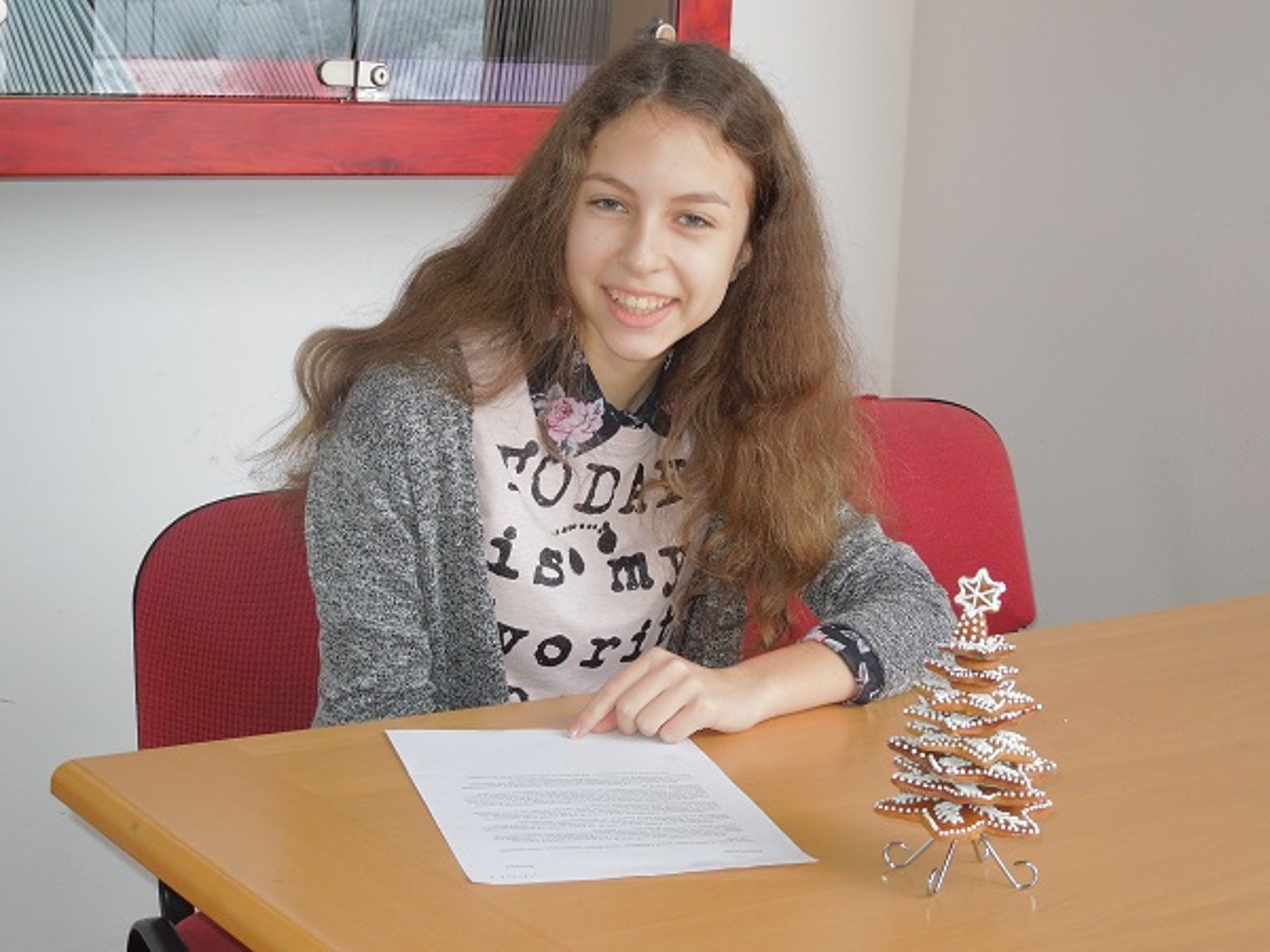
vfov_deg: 24.0
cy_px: 476
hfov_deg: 31.7
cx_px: 635
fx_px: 2238
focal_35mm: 61
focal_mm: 11
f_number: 4.3
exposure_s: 1/50
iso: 360
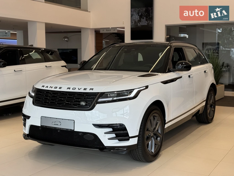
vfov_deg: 30.3
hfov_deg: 39.7
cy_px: 88
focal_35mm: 48
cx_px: 117
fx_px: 324
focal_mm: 6.76
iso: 80
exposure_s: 1/503
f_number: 1.78
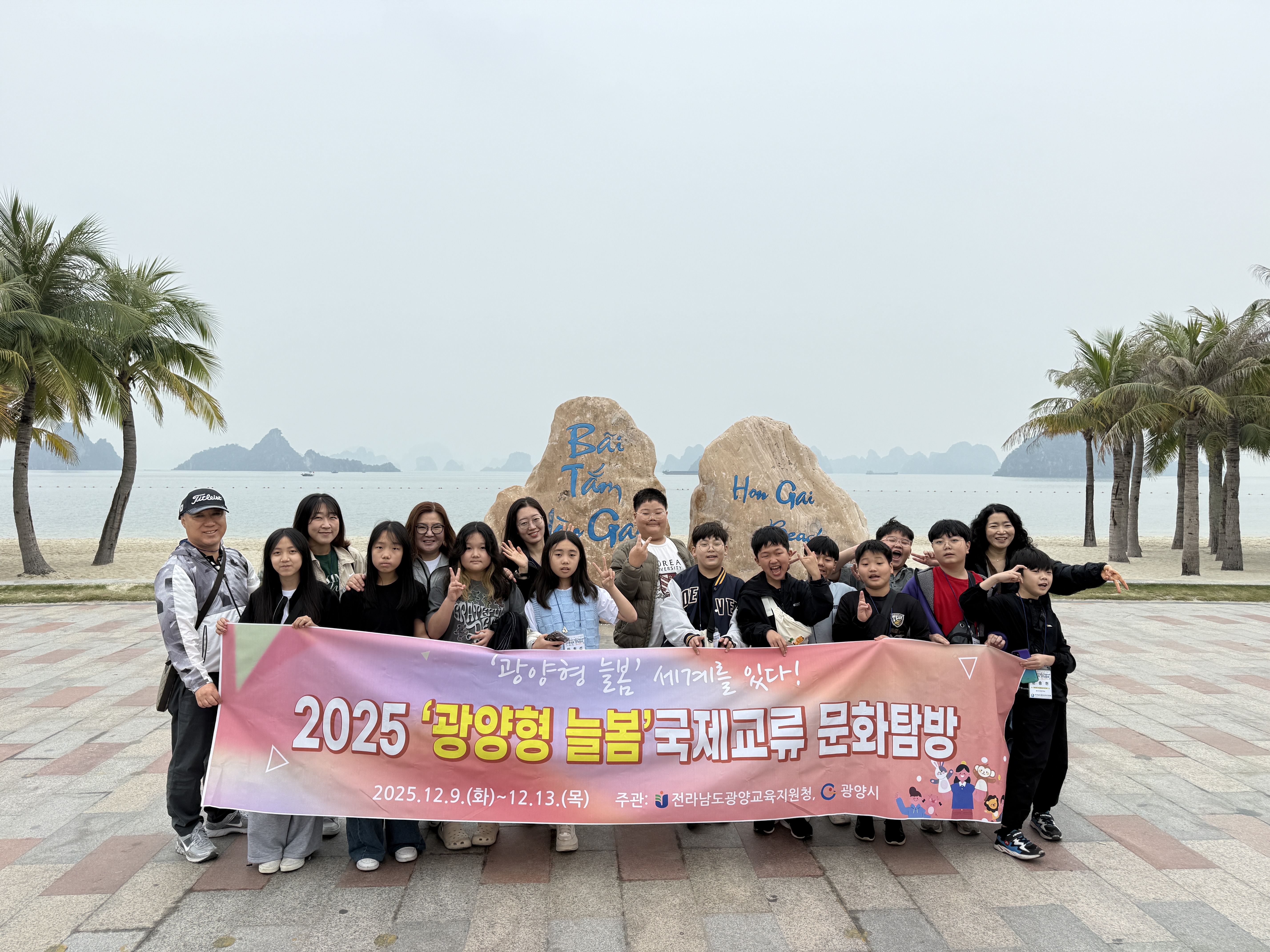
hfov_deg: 71.6
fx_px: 881
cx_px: 635
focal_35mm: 24
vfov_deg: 56.8
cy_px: 476
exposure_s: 1/1075
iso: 80
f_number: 1.78
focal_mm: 6.76
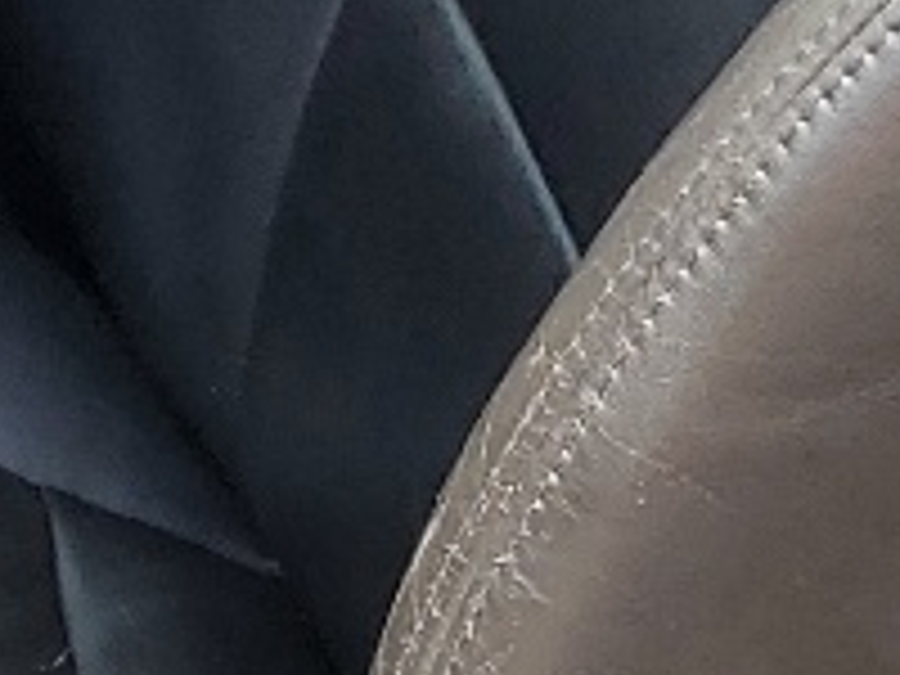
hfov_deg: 8.6
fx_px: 5408
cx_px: -1300
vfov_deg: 6.9
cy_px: -630
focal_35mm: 208
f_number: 1.5
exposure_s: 1/625
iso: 50
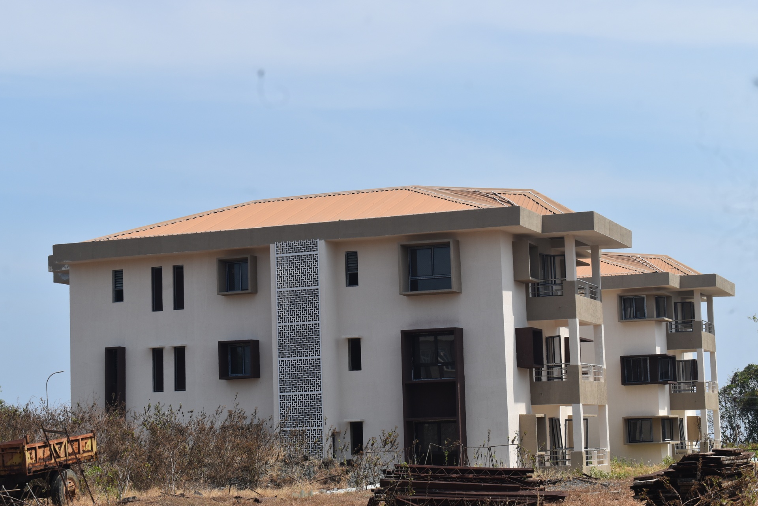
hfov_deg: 28.1
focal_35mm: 72
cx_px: 379
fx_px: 1516
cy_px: 253
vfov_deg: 18.9
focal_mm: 48
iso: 200
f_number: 10
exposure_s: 1/400
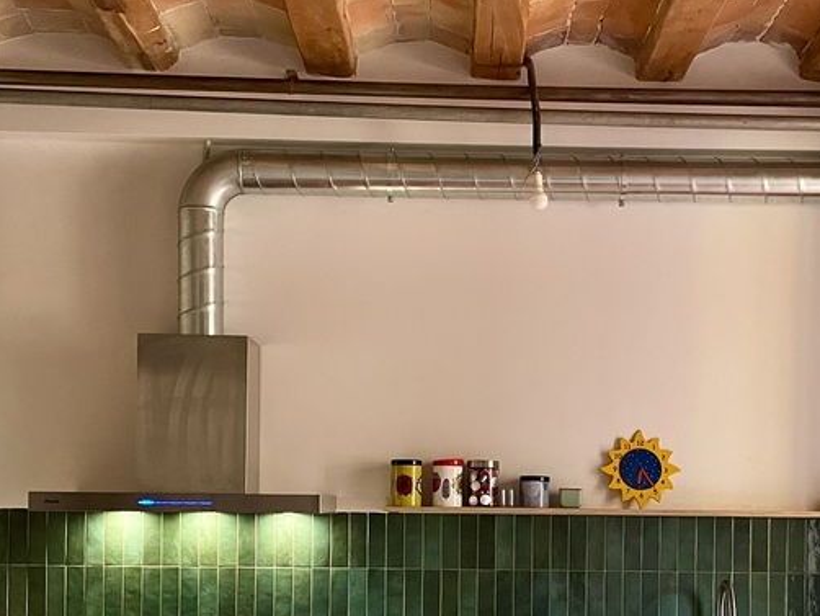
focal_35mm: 53
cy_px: 516
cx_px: 516
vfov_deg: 26.9
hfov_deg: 35.9
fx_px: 1256
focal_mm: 4.2
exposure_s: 1/60
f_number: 1.6
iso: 500
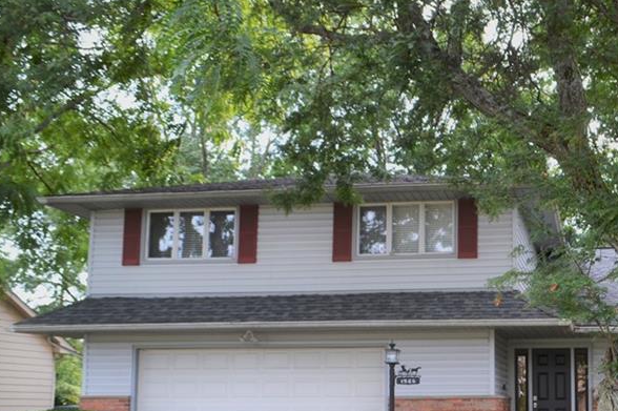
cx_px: 514
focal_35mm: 47
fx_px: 806
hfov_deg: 39.9
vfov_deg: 28.2
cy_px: 305
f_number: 5.6
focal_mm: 18
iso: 220
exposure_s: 1/125
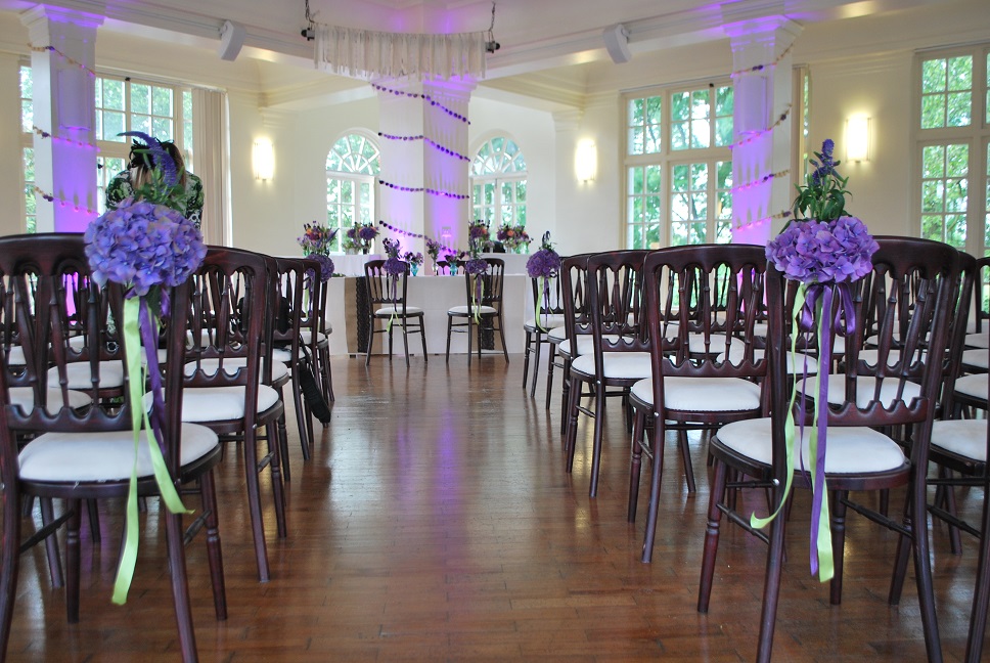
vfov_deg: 40.1
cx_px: 495
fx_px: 909
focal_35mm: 33
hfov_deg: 57.2
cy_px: 332
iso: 200
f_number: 4
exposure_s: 1/50
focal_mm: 22
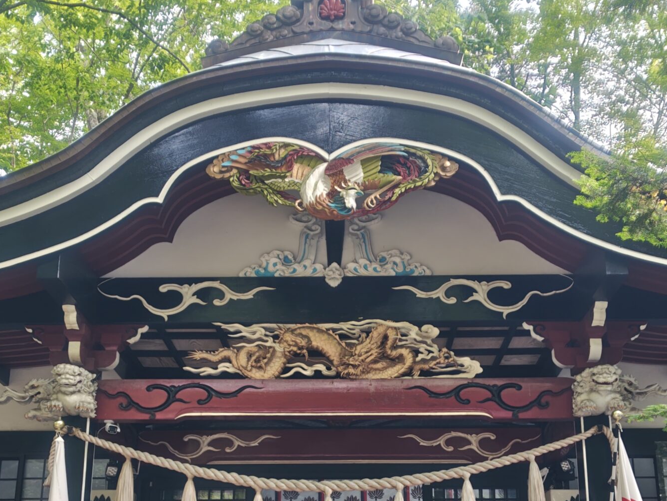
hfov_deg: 42.9
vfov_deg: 32.1
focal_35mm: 44
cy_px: 397
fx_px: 848
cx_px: 347
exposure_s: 1/120
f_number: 1.9
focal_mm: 5.56
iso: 108
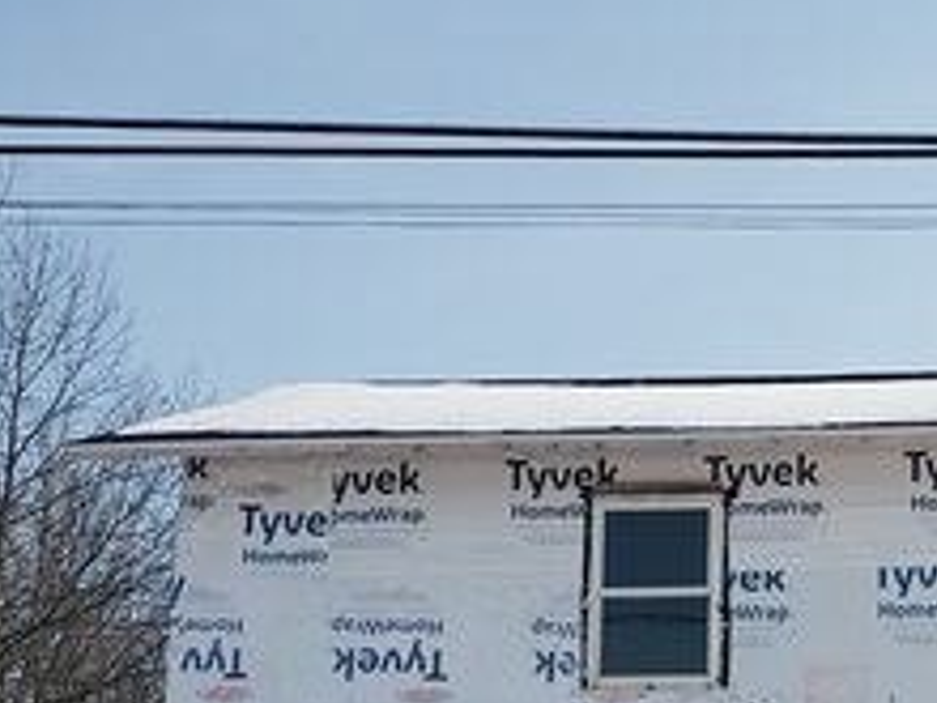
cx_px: 886
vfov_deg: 23.8
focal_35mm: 59
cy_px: 697
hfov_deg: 30.9
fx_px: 1597
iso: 50
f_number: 2.4
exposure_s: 1/2158
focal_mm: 4.3
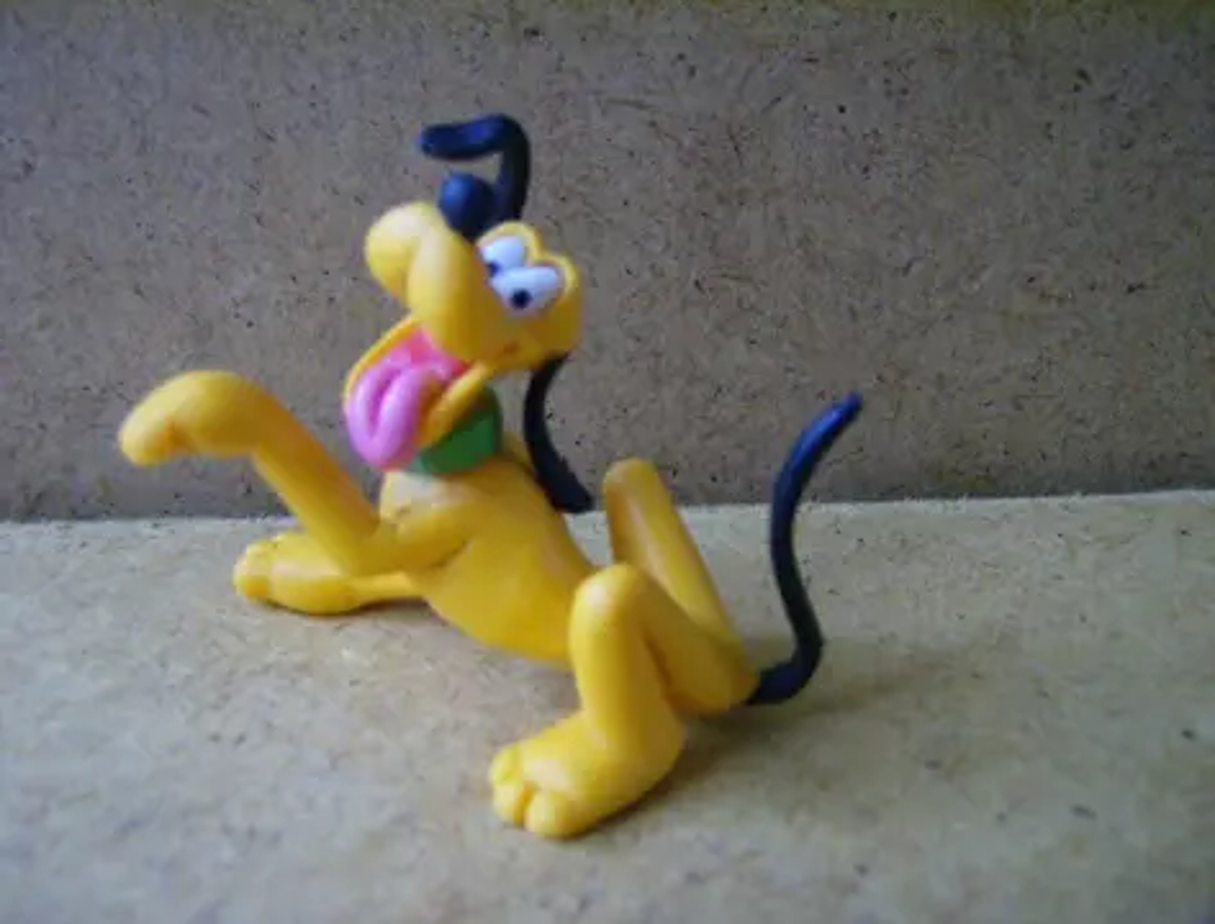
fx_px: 1270
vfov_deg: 40.0
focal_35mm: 36
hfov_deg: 51.1
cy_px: 462
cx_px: 608
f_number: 2.8
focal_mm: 6
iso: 200
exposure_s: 1/27.7
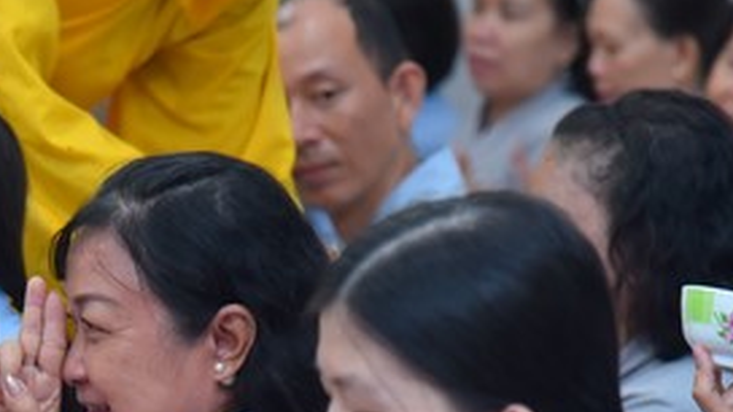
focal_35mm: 301
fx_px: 5850
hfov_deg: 7.1
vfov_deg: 4.0
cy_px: 380
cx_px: 59
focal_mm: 120
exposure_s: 1/160
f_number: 5
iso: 1000
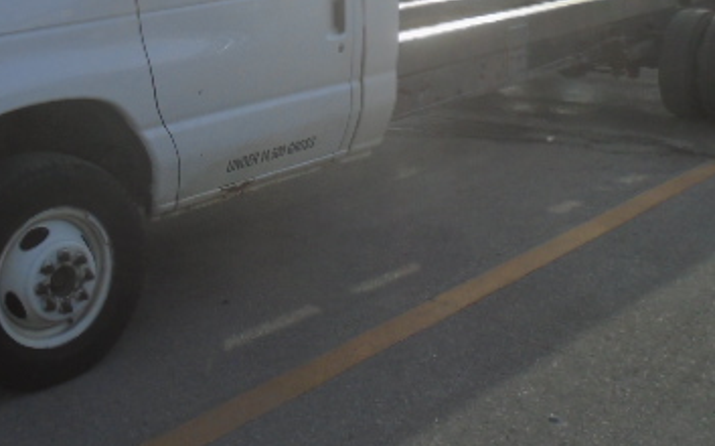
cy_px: 105
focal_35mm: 50
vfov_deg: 25.4
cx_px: 245
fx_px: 974
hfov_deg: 39.9
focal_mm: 4.6
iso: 100
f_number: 3.2
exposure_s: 1/800
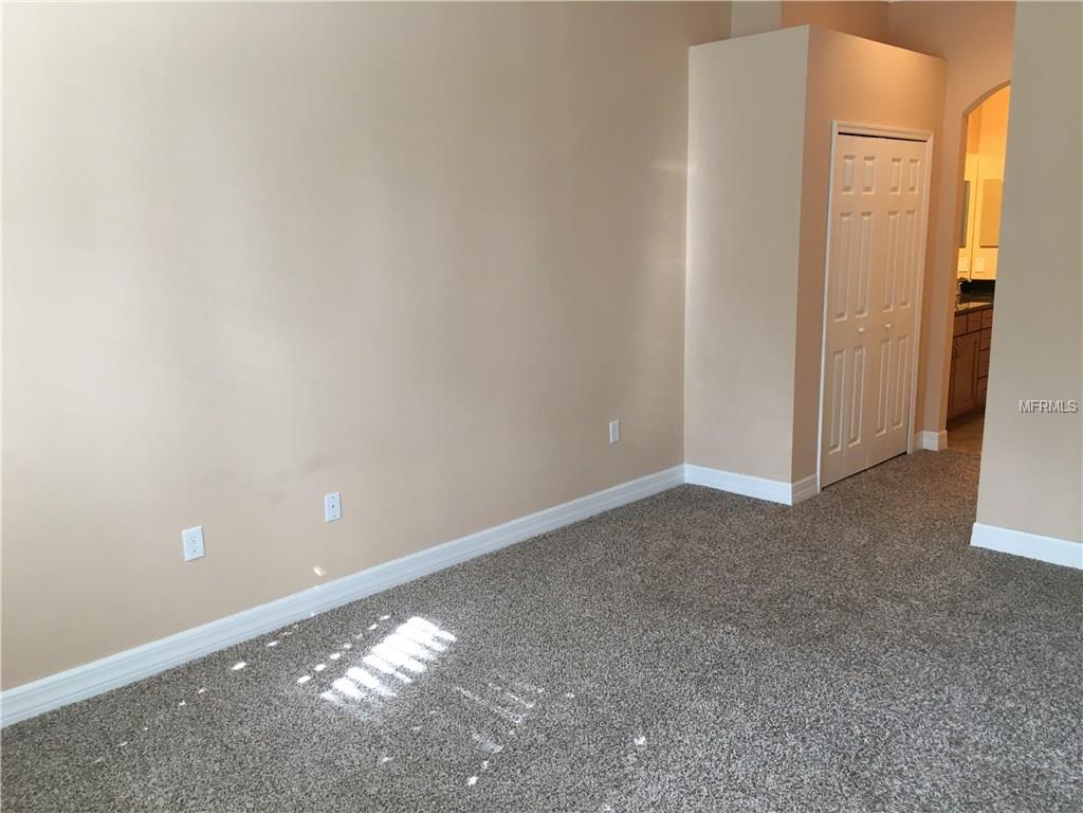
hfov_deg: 61.7
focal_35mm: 29
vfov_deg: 48.2
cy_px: 406
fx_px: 907
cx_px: 542
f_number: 2.2
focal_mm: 4.15
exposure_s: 1/30
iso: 64
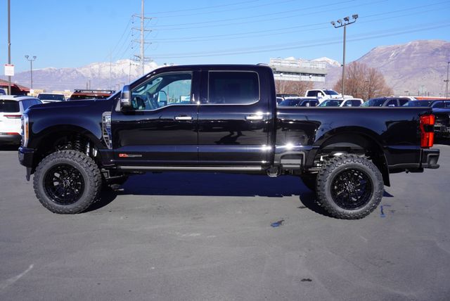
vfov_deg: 36.9
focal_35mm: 36
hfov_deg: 53.1
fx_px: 450
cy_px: 150
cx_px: 225
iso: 100
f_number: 10
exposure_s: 1/125
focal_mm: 24
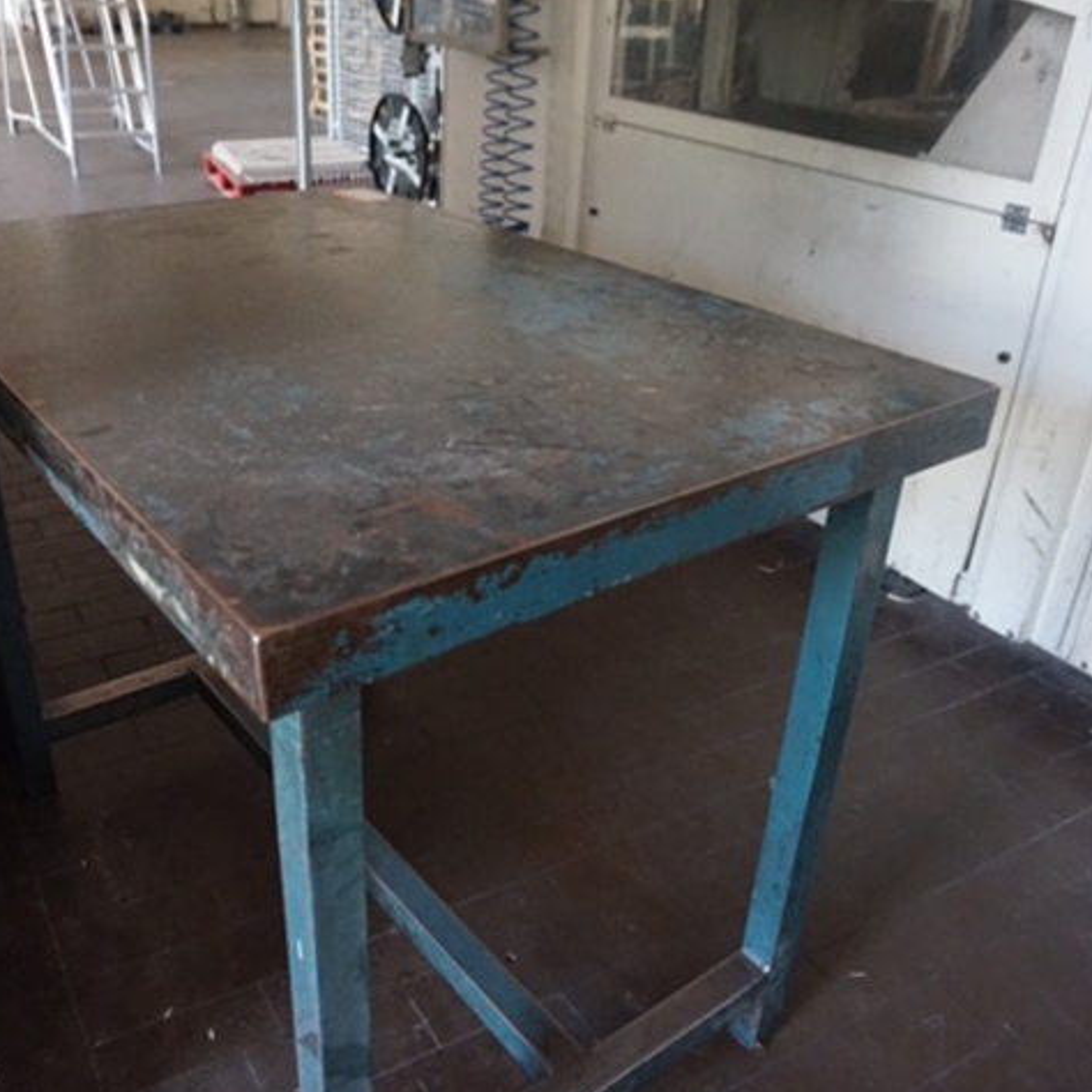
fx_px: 1106
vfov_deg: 52.5
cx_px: 450
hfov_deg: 52.3
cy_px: 548
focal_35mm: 31
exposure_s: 1/100
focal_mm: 16
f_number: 3.5
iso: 3200
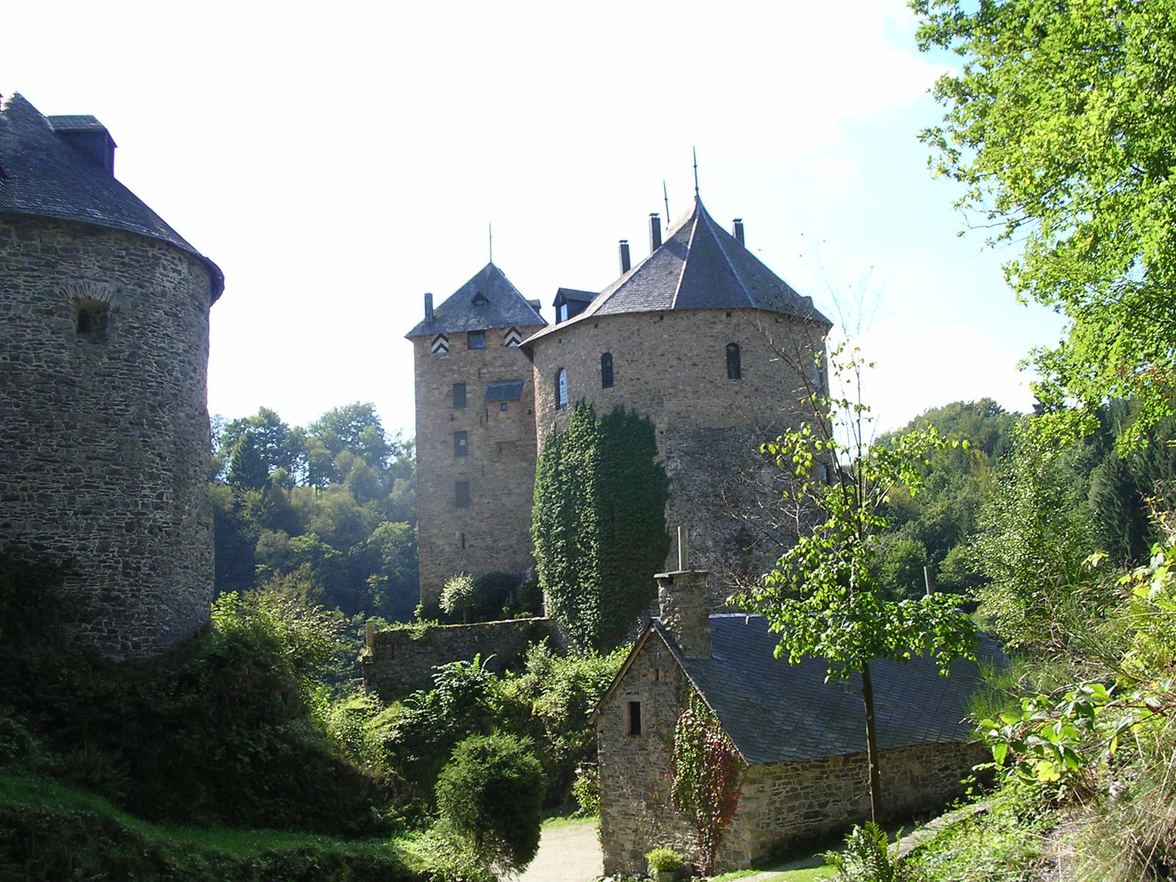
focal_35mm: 38
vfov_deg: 37.7
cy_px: 441
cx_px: 588
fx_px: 1291
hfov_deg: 49.0
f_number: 5.6
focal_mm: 5.8
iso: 141
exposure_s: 1/155
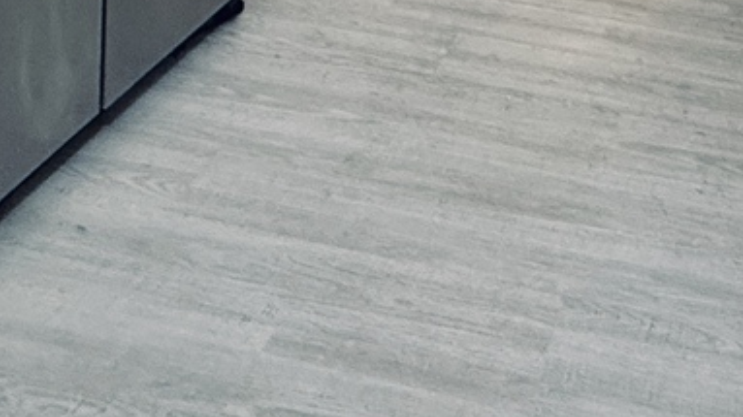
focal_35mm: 43
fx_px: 847
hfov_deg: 44.6
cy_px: -378
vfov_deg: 19.1
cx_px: 615
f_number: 2.2
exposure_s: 1/60
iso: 250
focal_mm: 2.22
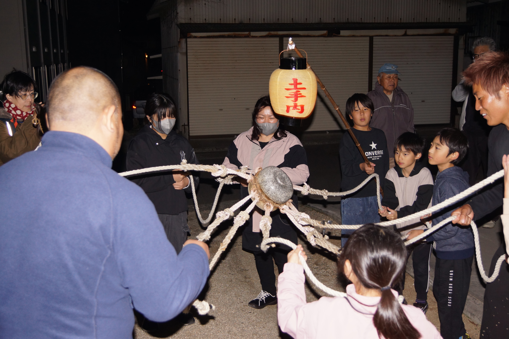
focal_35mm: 82
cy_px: 170
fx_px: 1166
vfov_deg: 16.6
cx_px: 254
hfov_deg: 24.6
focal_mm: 55
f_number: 5.6
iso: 500
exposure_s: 1/60
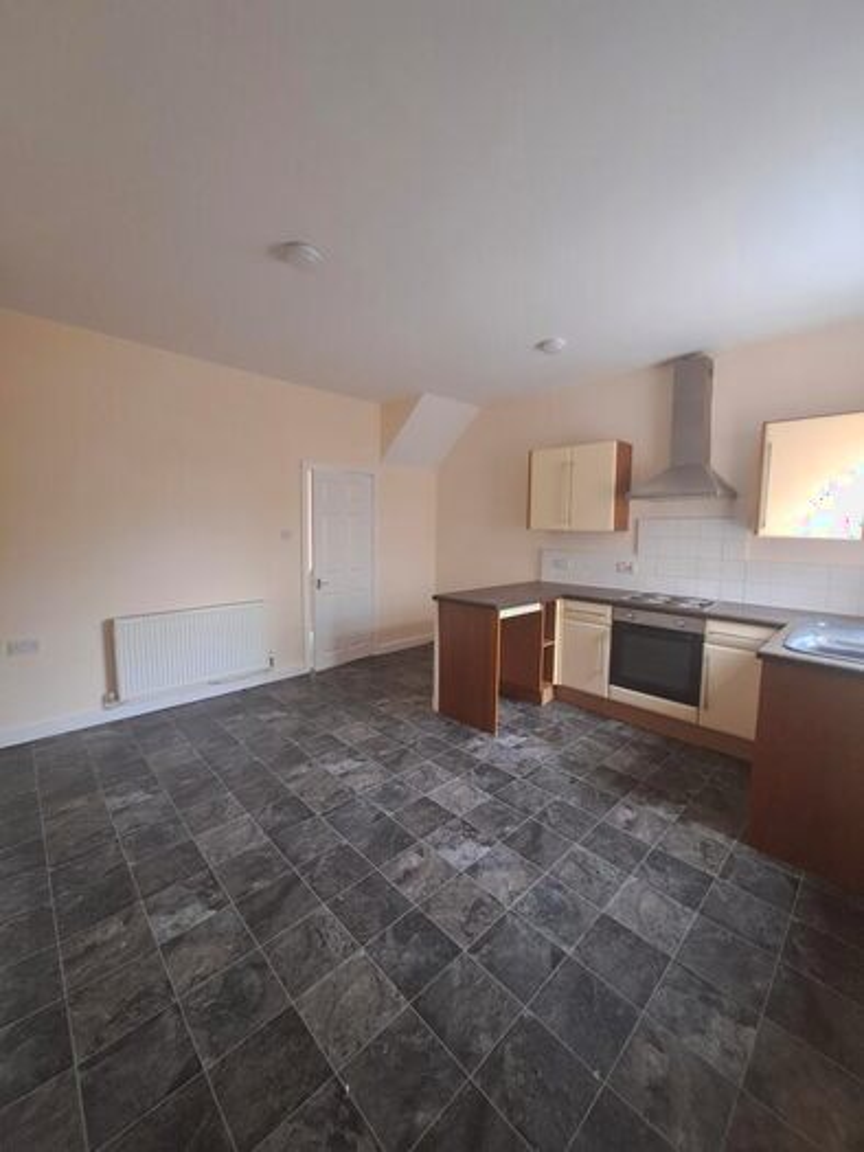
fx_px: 432
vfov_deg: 106.2
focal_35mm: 13
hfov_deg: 89.9
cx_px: 432
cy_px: 576
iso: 200
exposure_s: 1/33
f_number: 2.2
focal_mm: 1.42
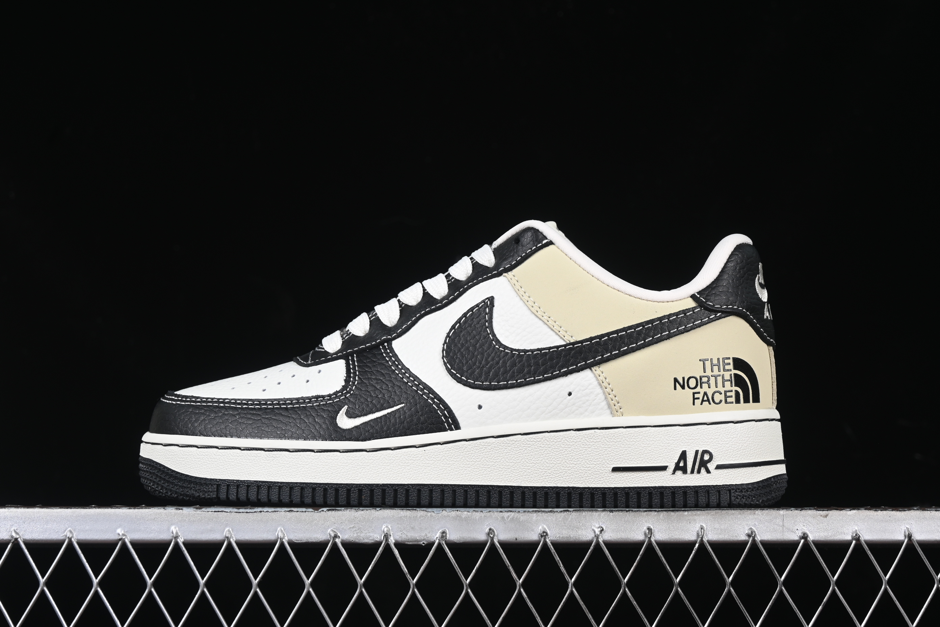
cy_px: 314
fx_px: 1958
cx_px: 470
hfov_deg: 27.0
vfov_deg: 18.2
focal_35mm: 75
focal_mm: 50
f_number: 8
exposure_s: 1/80
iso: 160
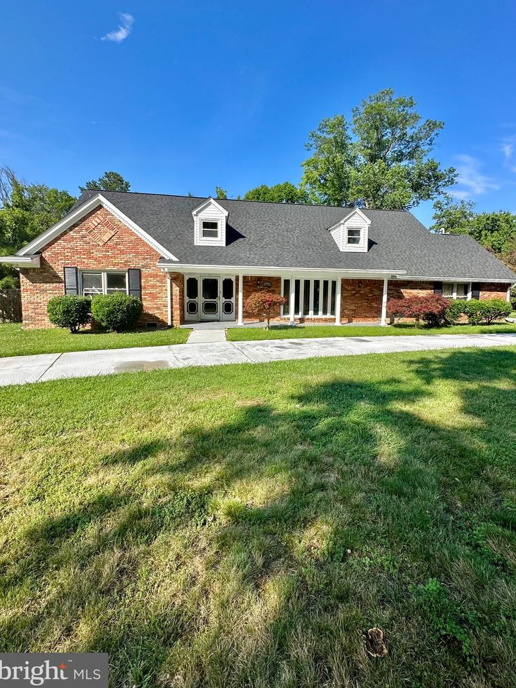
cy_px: 324
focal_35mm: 15
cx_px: 265
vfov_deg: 98.1
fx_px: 298
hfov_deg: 81.7
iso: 40
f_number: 2.2
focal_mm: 2.22
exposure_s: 1/1531
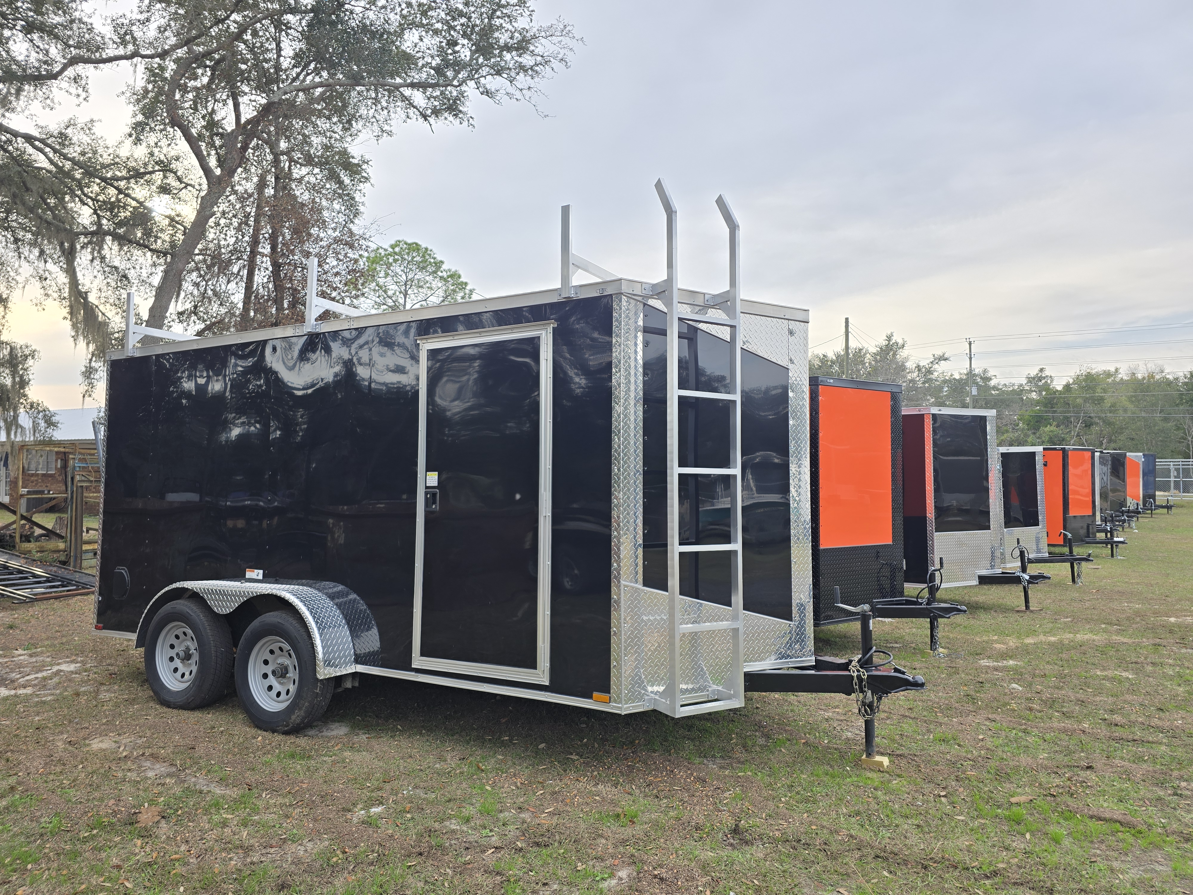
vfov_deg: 58.9
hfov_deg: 73.9
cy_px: 448
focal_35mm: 23
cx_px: 596
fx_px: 793
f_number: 1.7
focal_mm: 6.3
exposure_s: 1/180
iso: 16
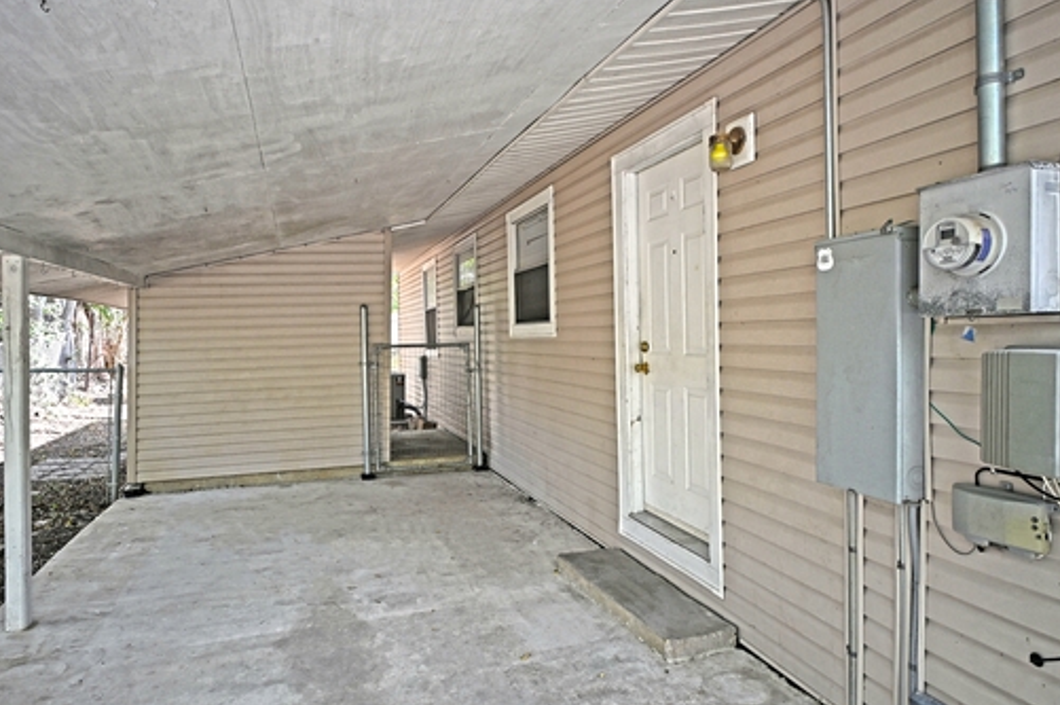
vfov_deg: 55.0
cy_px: 337
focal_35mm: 23
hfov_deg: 75.9
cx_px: 474
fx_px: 677
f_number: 3.5
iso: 125
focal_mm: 12
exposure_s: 1/20
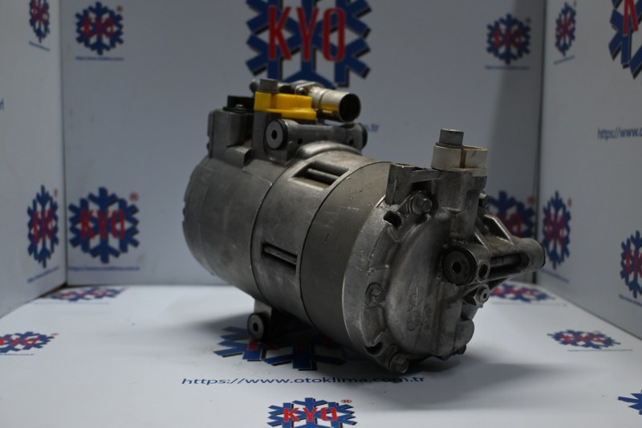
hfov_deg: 53.1
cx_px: 321
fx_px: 642
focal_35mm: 36
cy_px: 214
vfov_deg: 36.9
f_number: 4.2
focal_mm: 24
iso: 640
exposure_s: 1/125
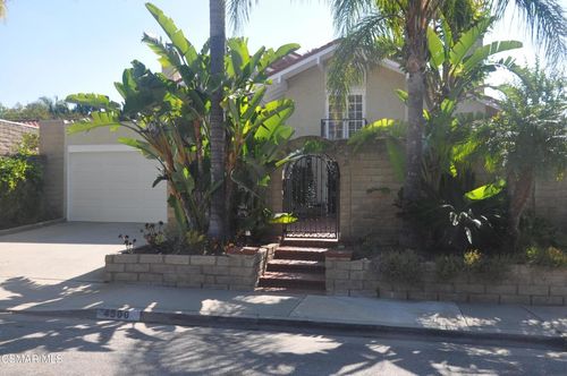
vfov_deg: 36.8
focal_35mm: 36
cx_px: 284
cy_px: 188
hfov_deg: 53.2
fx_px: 566
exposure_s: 1/250
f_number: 8
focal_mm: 24
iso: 200
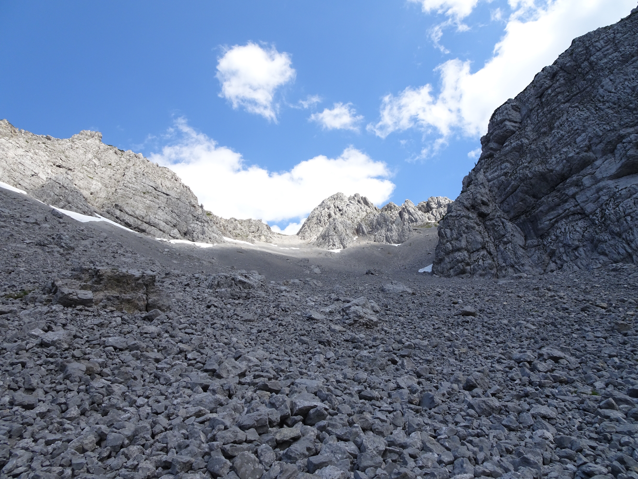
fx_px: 442
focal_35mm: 24
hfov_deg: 71.6
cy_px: 240
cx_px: 319
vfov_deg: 56.8
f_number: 3.5
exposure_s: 1/640
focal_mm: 4.1
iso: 80
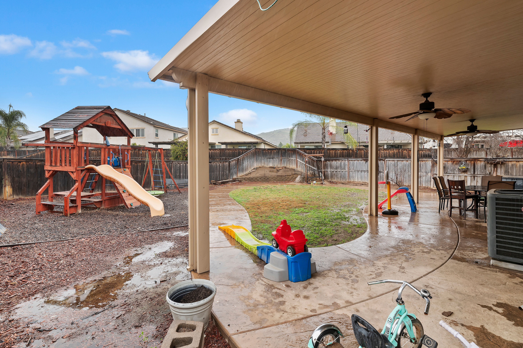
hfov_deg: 93.3
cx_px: 262
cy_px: 174
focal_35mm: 17
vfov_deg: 70.4
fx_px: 247
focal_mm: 17
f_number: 10
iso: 500
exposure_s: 1/100
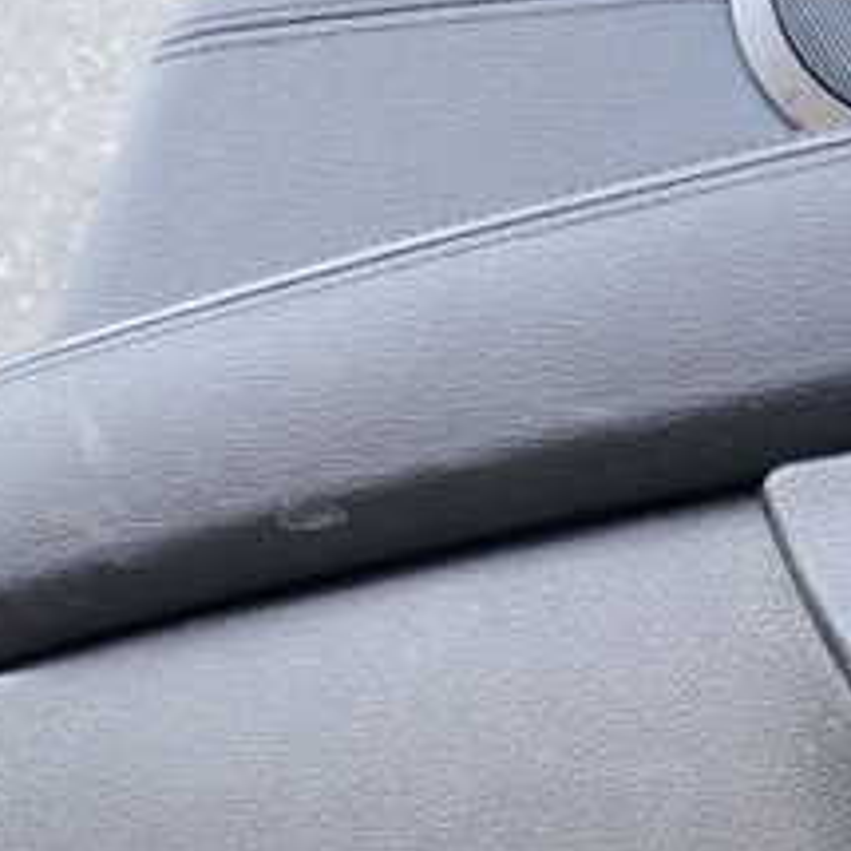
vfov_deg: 22.9
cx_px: 780
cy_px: 736
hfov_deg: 22.7
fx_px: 2058
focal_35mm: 74
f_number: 2.3
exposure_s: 1/50
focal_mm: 5.4
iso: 200
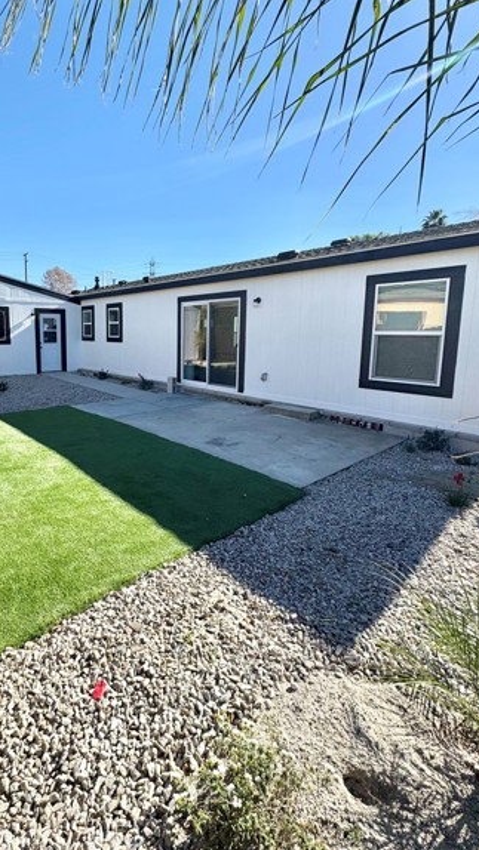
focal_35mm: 17
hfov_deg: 61.5
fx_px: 384
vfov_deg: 95.5
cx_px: 141
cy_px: 378
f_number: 2.2
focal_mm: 2.22
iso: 50
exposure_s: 1/1277
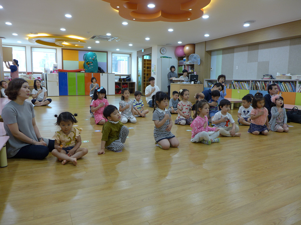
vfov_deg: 56.8
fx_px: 209
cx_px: 150
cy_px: 112
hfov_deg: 71.6
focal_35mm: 24
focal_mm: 4.7
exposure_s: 1/80
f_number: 1.4
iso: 80
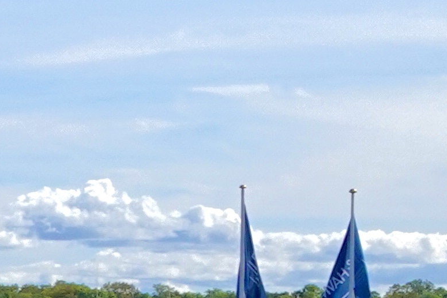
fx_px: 4297
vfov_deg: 4.0
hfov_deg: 5.5
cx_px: 1411
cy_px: 212
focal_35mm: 346
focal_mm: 18.63
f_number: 10
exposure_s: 1/250
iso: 125
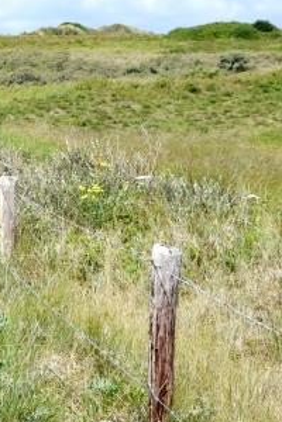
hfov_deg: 10.8
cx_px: -137
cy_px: 46
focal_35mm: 123
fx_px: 1445
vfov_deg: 16.4
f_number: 3.8
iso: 100
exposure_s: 1/1250
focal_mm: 24
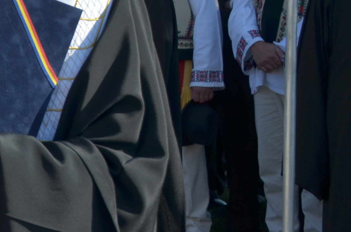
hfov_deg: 12.5
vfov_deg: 9.1
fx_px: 1450
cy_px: 15
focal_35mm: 149
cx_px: -306
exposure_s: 1/800
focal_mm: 26
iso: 250
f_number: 5.6
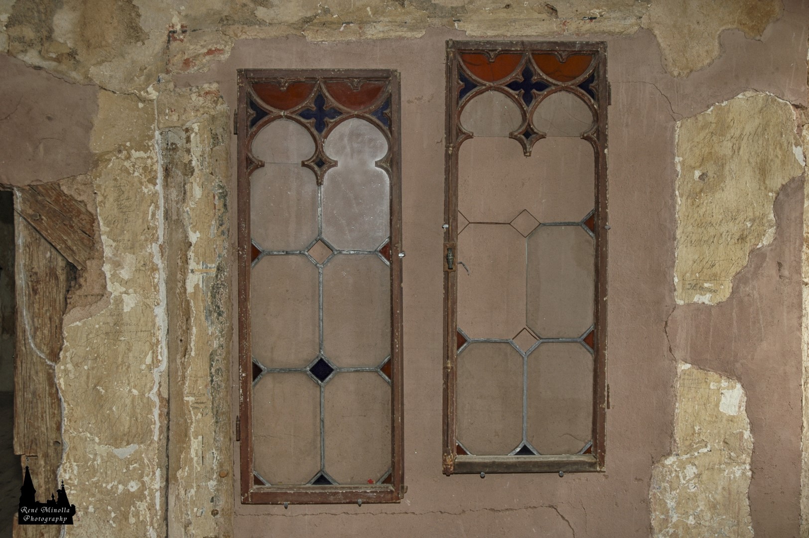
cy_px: 269
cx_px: 404
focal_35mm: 38
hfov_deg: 51.3
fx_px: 842
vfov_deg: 35.4
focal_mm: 25
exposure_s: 1/60
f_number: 4
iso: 200
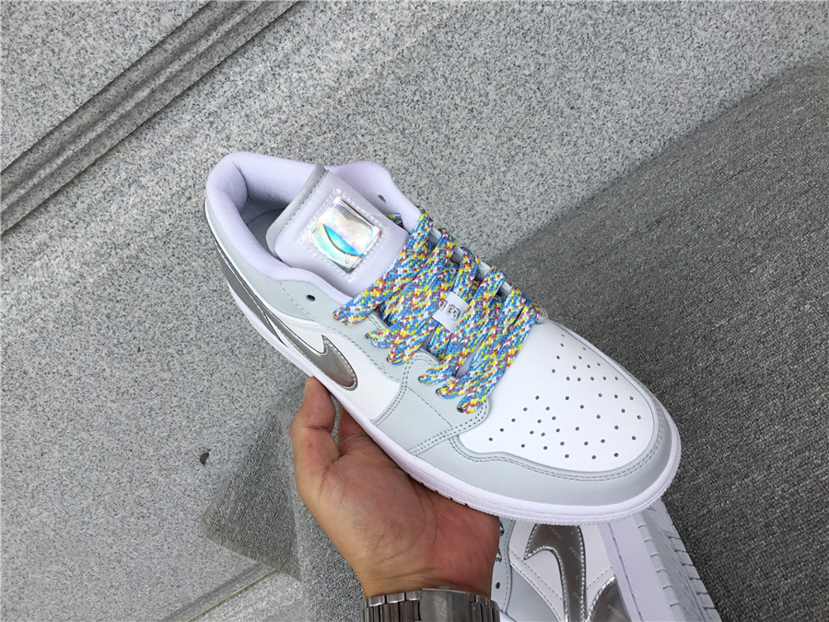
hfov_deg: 58.4
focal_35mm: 31
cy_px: 311
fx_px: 742
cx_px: 414
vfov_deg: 45.4
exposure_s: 1/390
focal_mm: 3.3
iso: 25
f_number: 2.4
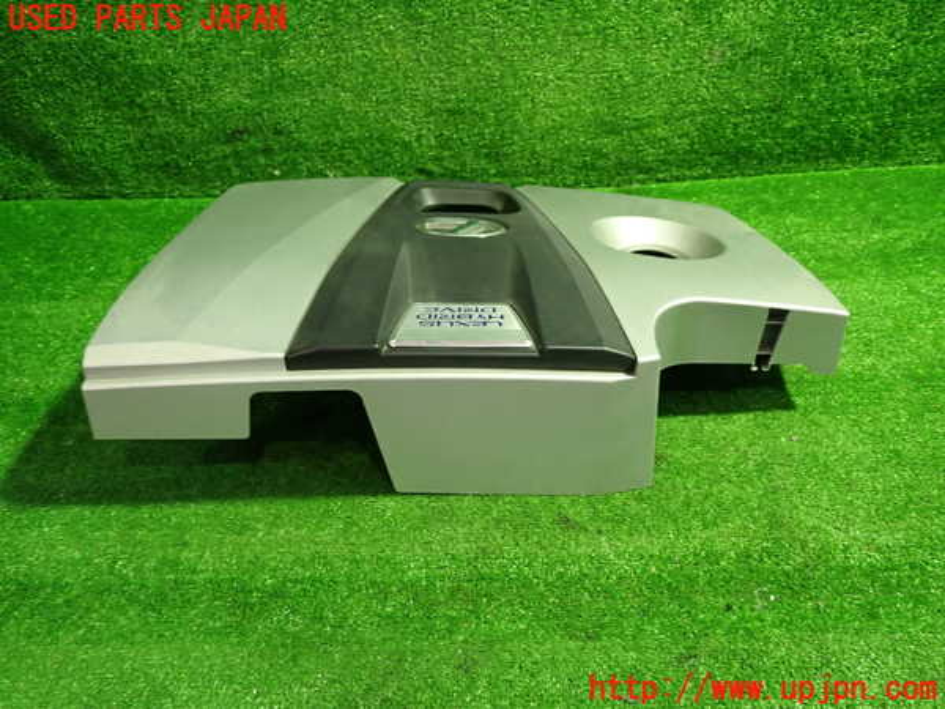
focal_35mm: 30
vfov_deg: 46.8
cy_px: 354
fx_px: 819
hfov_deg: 60.0
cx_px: 472
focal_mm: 5.4
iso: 400
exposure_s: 1/30
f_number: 2.3
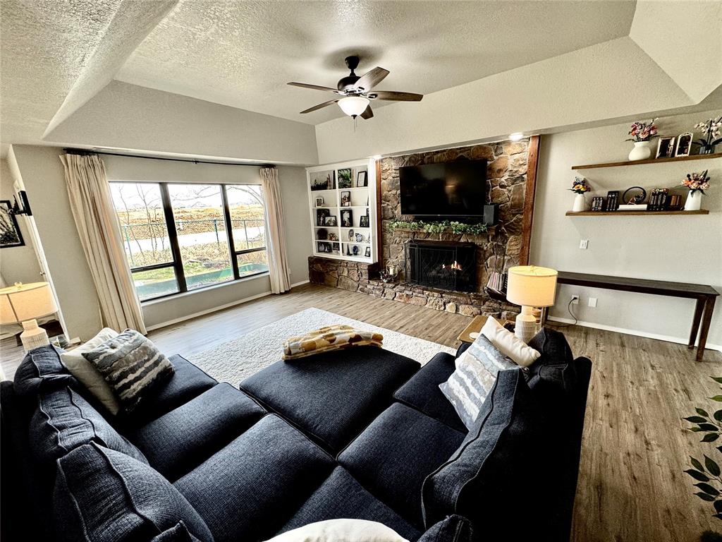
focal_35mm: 14
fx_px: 292
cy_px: 271
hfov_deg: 102.1
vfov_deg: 85.7
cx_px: 361
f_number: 2.2
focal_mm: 2.22
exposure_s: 1/120
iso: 160
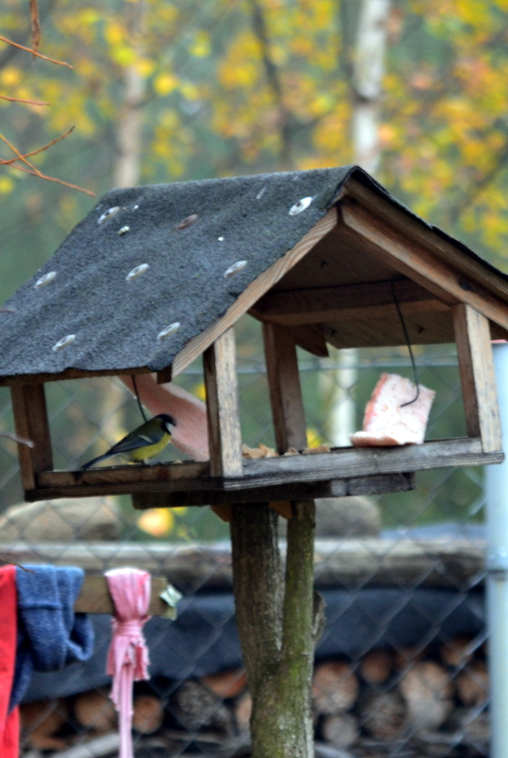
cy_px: 379
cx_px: 254
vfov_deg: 5.7
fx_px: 7593
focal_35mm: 360
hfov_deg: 3.8
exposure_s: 1/30
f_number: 7.1
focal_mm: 240
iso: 400
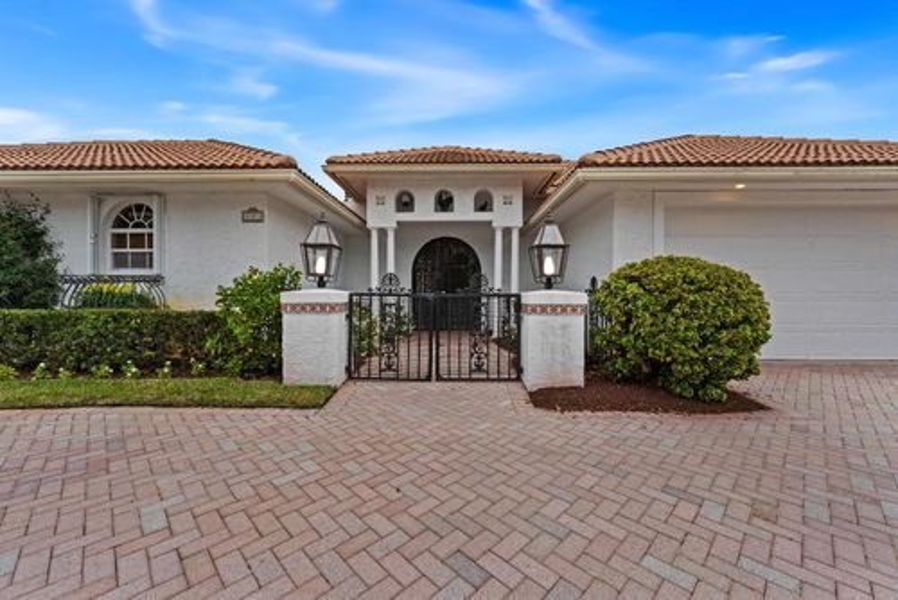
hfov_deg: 104.2
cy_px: 300
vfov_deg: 81.3
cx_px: 449
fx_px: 349
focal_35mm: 14
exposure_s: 1/100
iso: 250
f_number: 11
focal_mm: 14
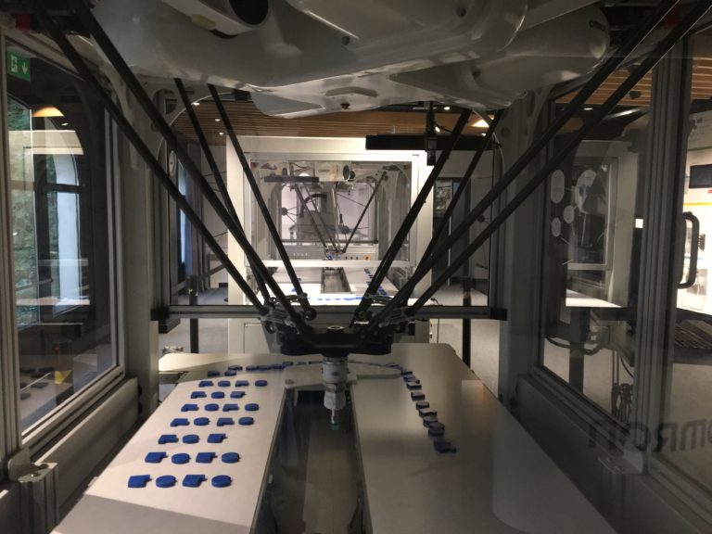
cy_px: 267
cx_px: 356
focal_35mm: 29
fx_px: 596
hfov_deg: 61.7
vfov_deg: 48.2
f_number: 2.2
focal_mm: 4.15
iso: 200
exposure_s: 1/33
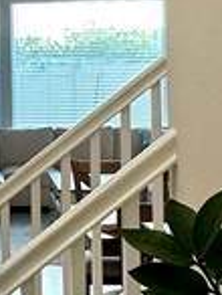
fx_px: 836
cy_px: 73
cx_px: -117
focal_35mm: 98
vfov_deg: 19.8
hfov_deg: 14.1
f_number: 2.2
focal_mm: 2.22
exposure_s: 1/120
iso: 100
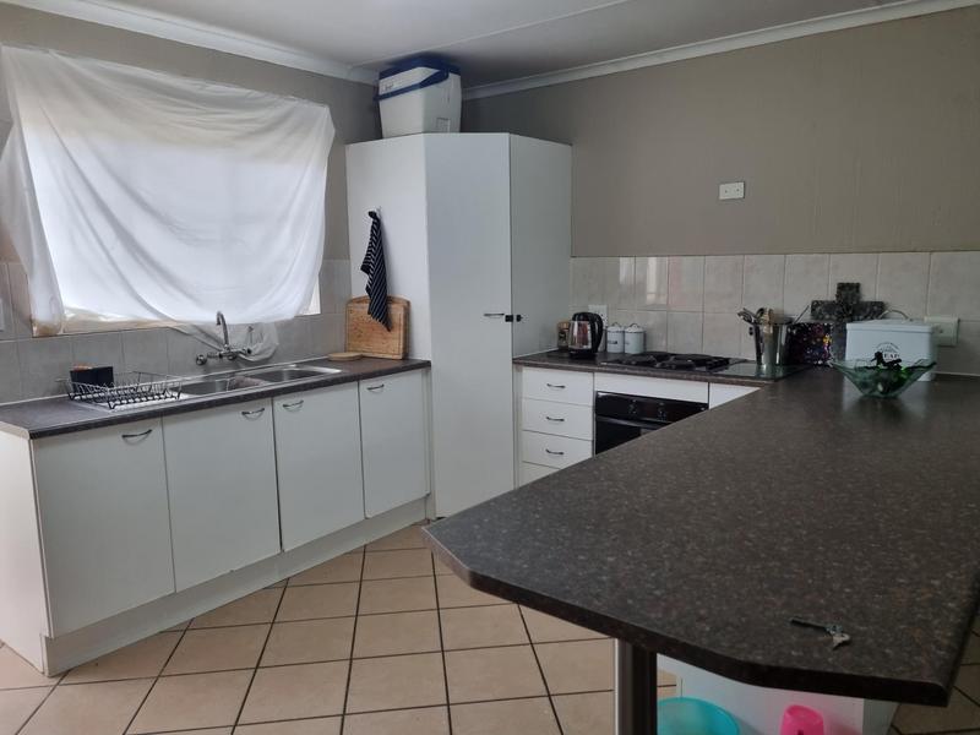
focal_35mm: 26
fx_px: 736
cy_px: 368
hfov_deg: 67.3
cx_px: 490
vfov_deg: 53.1
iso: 200
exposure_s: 1/100
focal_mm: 5.4
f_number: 1.8
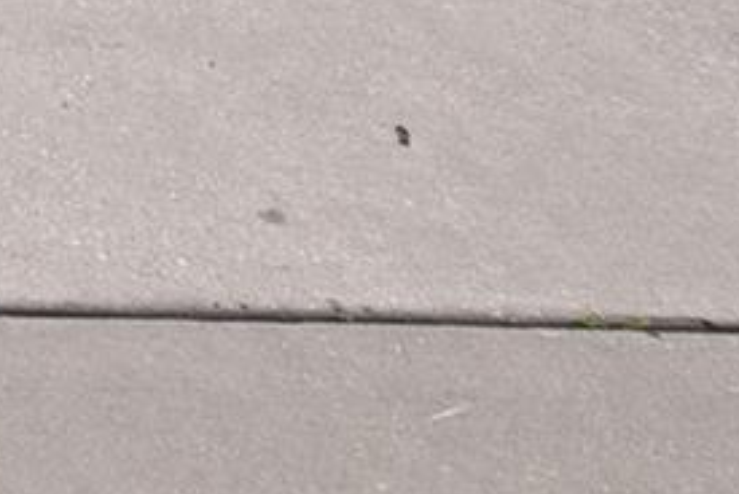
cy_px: -686
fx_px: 1971
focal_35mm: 96
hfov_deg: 14.9
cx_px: -943
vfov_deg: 11.7
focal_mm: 16.5
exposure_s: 1/400
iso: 250
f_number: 9
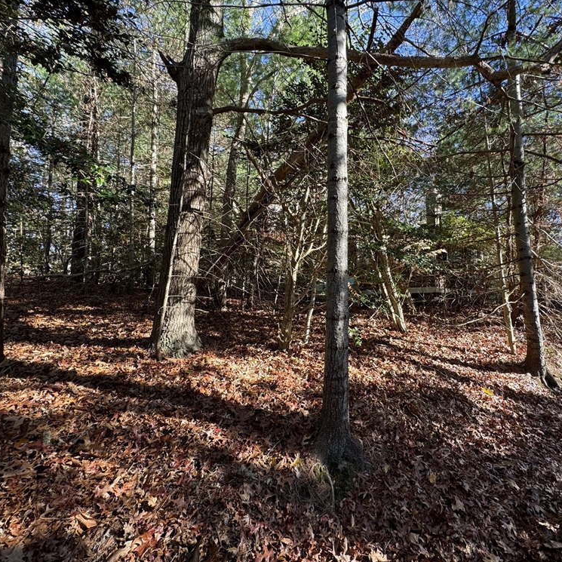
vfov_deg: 84.0
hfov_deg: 83.1
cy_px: 282
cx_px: 333
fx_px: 312
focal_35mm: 17
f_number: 2.2
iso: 50
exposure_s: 1/99
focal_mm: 2.22
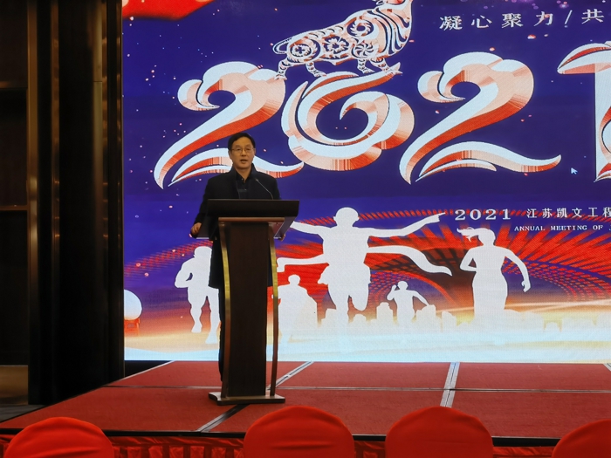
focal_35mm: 60
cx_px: 306
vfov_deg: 24.4
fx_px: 1059
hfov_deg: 32.2
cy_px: 229
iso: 64
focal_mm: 6.67
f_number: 1.9
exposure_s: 1/120
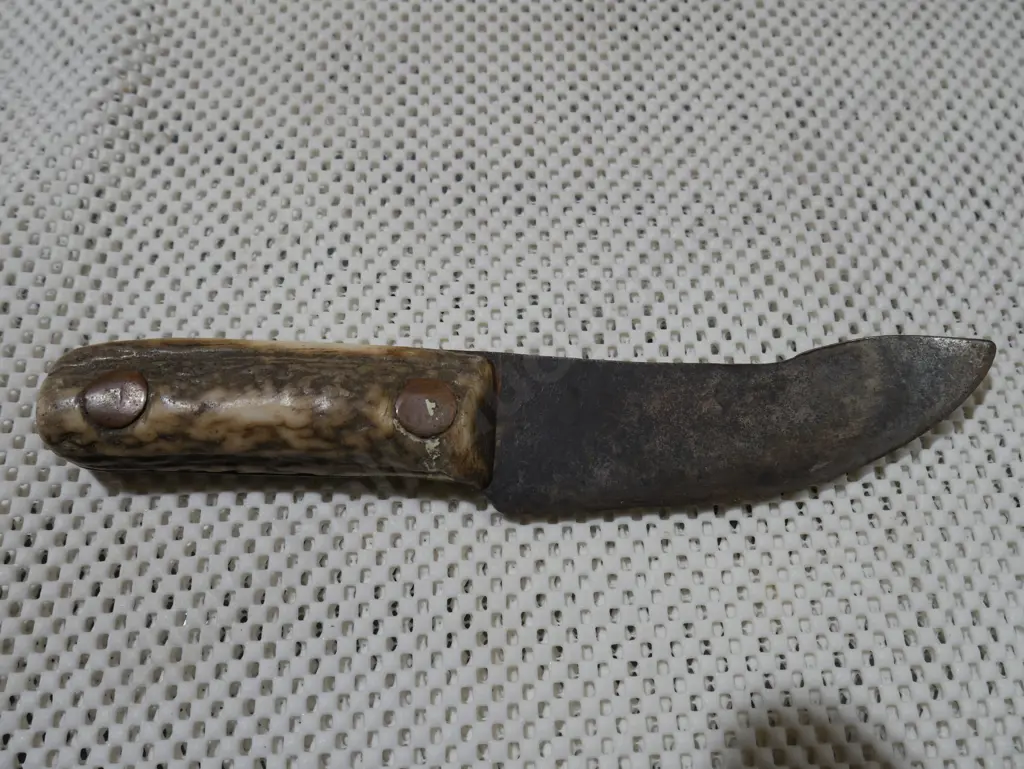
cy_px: 384
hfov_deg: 59.9
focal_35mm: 30
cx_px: 512
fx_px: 888
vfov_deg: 46.8
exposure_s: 1/80
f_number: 5.6
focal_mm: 15
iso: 200
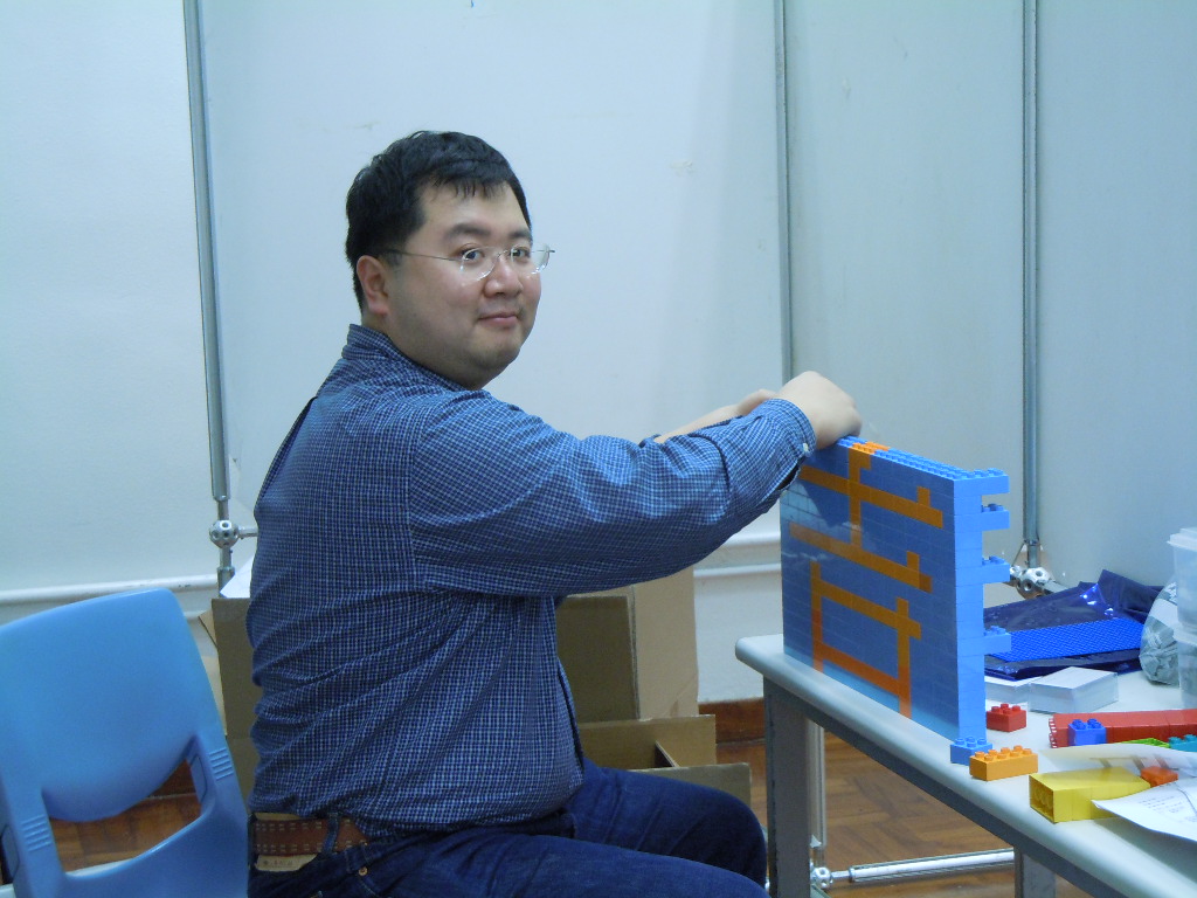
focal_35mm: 77
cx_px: 598
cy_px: 449
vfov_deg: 19.1
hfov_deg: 25.3
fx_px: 2663
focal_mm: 13.9
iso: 400
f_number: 4.3
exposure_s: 1/15
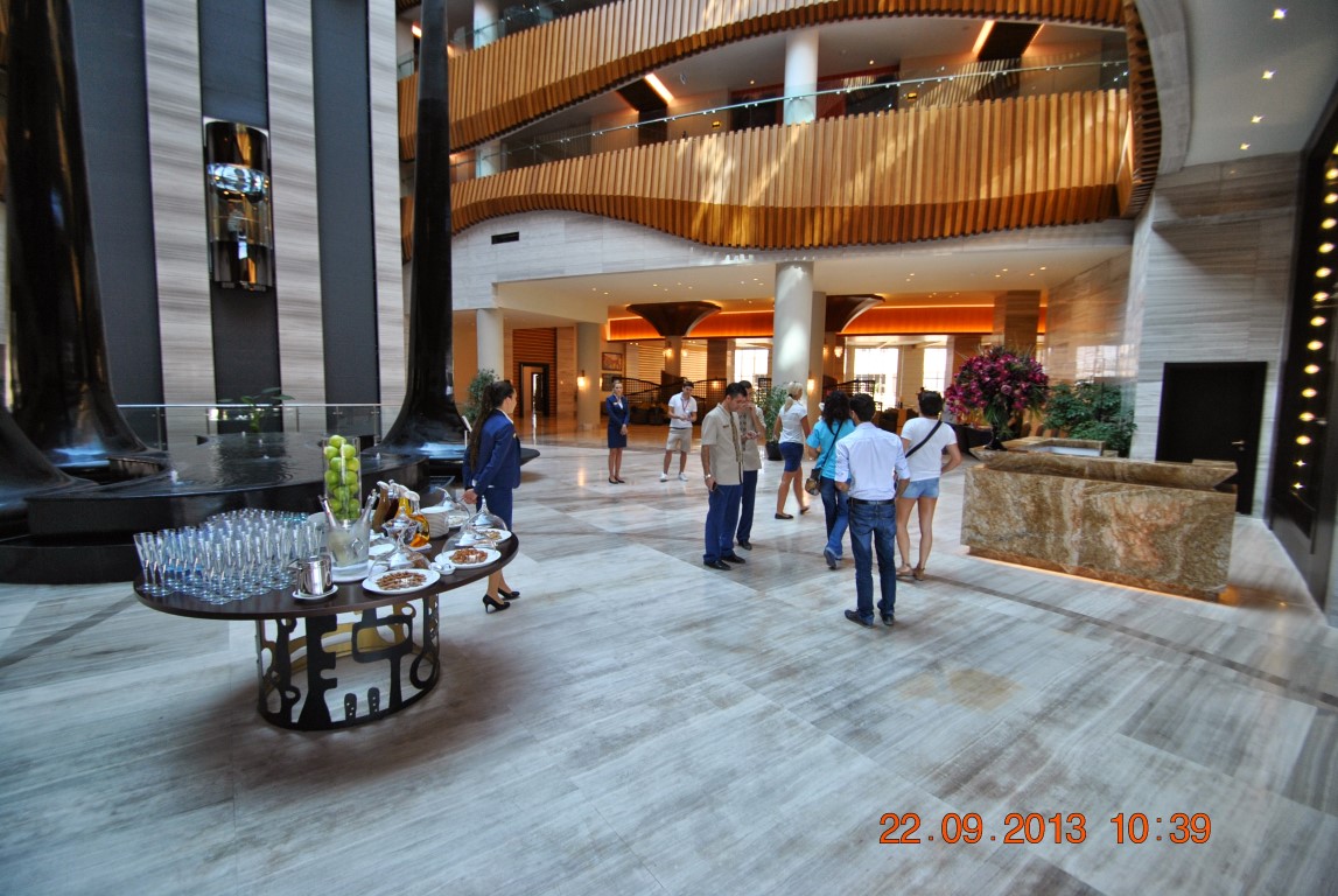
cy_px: 448
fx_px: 558
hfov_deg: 100.3
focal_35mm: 15
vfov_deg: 77.5
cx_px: 669
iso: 200
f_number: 3.5
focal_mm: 10
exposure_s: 1/50
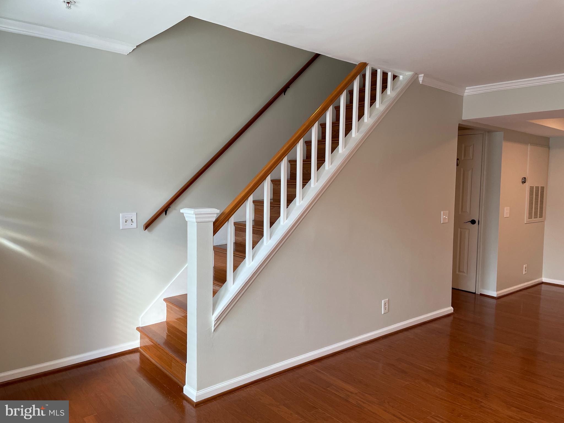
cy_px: 212
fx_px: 424
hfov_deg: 67.3
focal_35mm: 26
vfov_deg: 53.1
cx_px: 282
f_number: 1.6
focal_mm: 4.2
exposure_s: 1/120
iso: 80
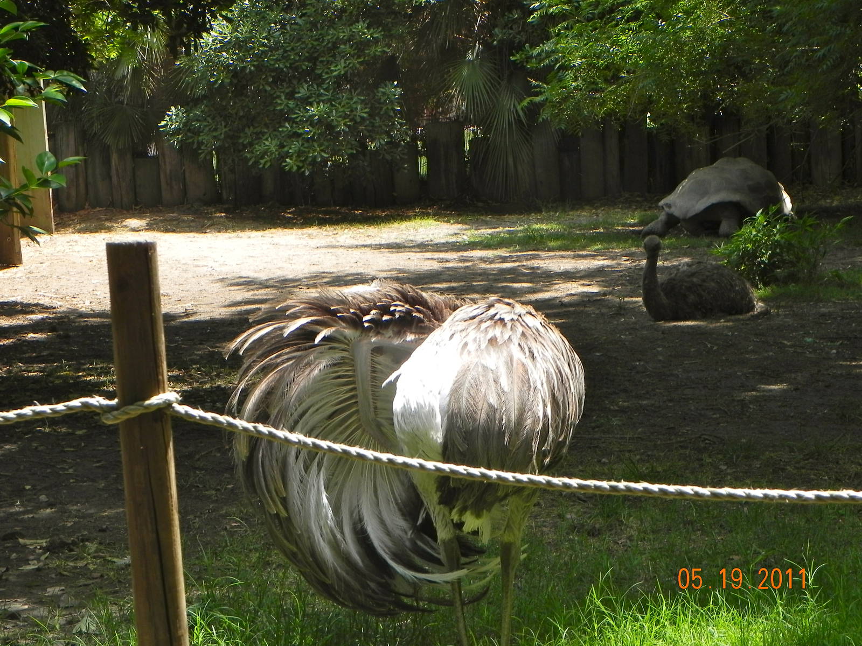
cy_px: 323
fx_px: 2615
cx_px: 431
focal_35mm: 105
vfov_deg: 14.1
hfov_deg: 18.7
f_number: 5.6
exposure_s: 1/220
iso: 160
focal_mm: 18.8
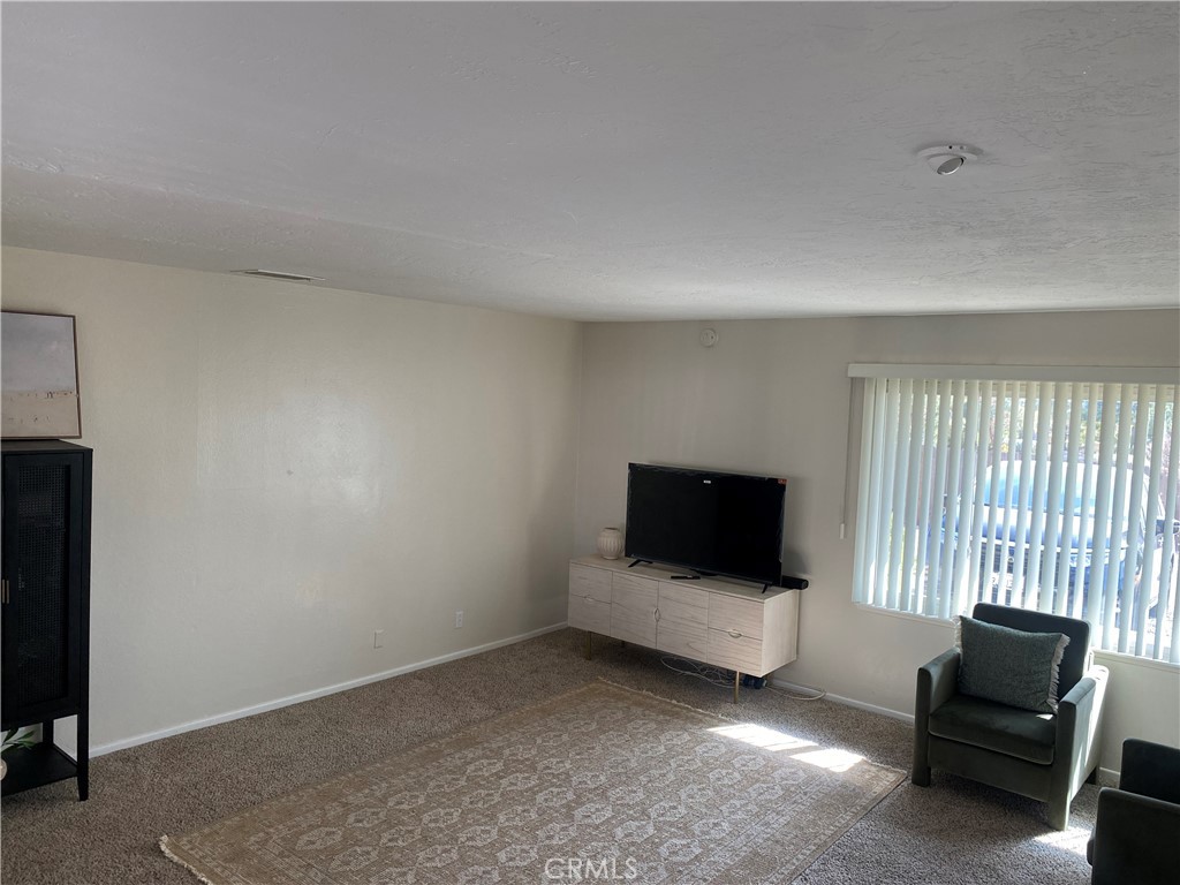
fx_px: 886
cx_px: 590
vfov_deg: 53.1
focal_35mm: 26
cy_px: 442
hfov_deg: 67.3
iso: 100
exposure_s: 1/122
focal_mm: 4.25
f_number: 1.8
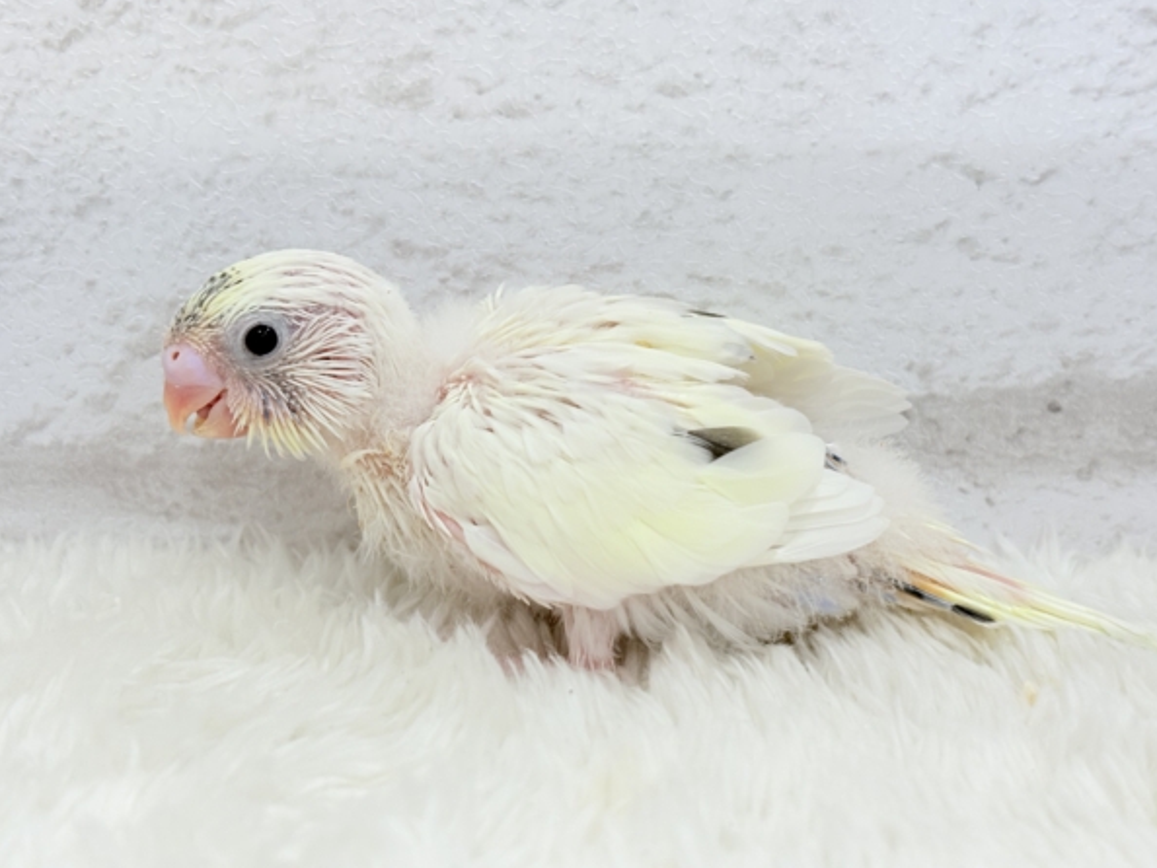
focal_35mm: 56
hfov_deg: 34.3
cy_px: 403
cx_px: 545
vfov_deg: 26.1
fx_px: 1872
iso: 32
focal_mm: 5.96
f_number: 1.6
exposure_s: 1/50
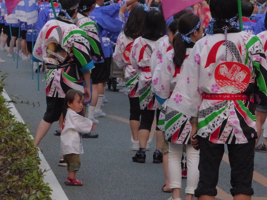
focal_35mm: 249
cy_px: 100
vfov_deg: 6.0
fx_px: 1921
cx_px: 134
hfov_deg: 8.0
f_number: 6.3
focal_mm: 44.8
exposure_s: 1/100
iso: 1600
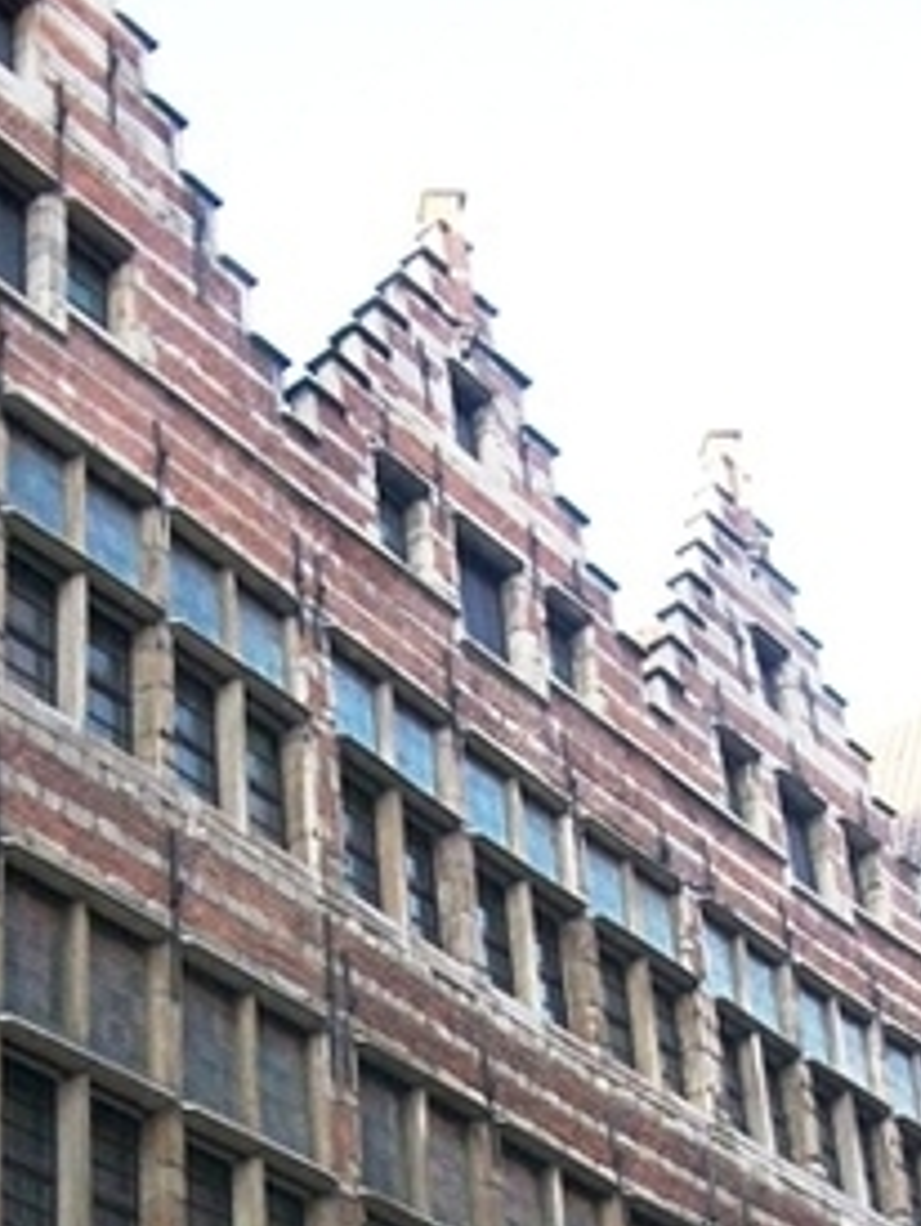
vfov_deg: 26.0
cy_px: 1298
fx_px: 2479
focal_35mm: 70
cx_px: 300
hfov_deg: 21.0
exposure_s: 1/250
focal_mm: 5.7
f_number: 2.9
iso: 320
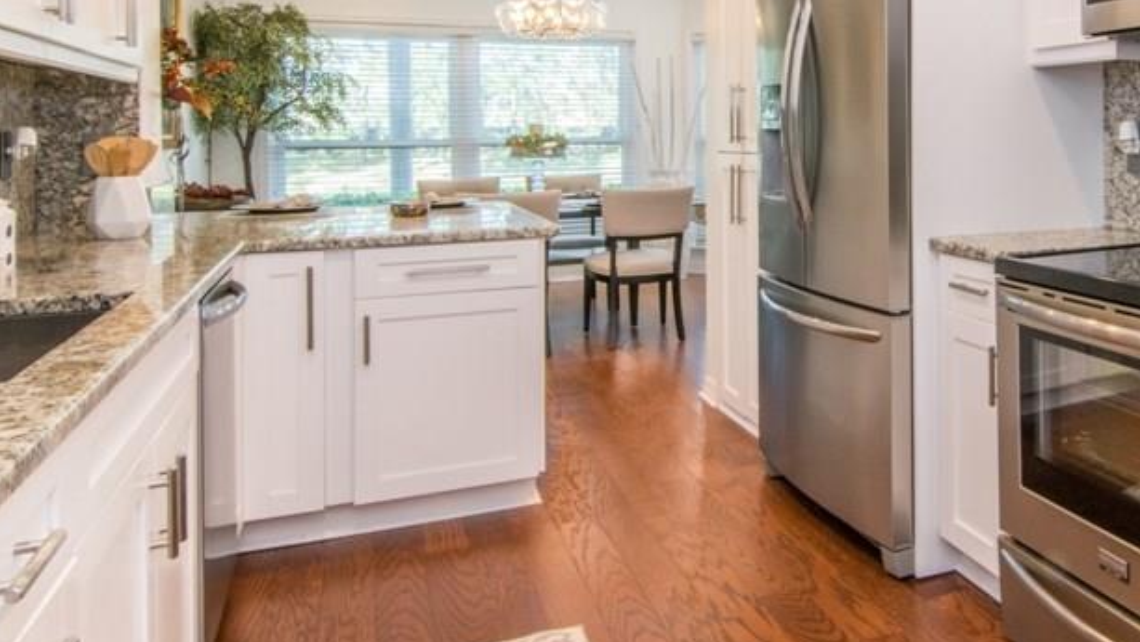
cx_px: 815
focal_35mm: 29
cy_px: 157
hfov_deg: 63.5
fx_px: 873
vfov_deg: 39.2
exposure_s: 1/6
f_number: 20
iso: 640
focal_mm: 11
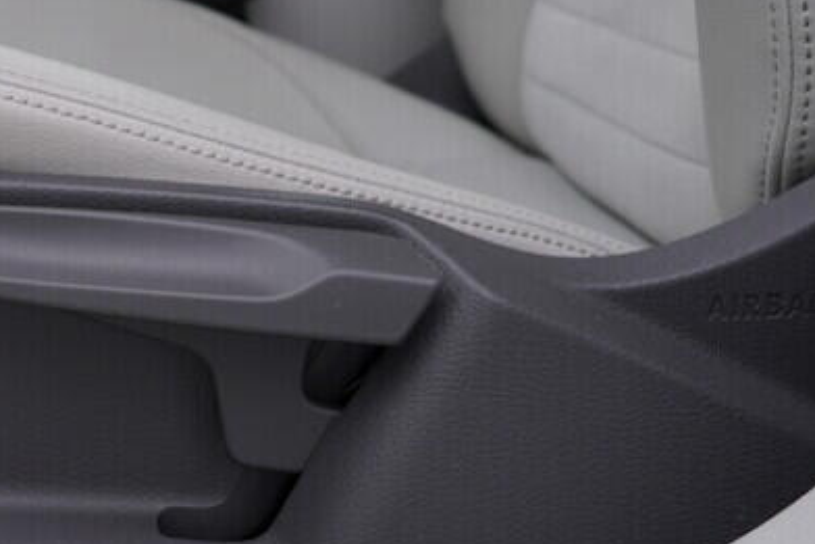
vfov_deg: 14.6
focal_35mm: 94
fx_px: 2130
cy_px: 285
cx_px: -156
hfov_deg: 20.3
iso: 125
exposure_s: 1/60
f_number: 4
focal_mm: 24
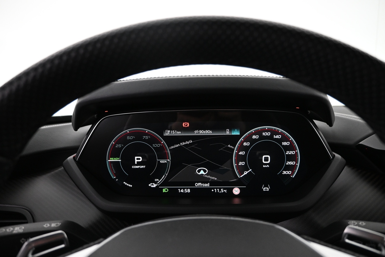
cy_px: 128
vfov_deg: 53.1
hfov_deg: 73.7
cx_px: 192
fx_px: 257
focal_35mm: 24
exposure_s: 1/40
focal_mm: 16
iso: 1600
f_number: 3.5
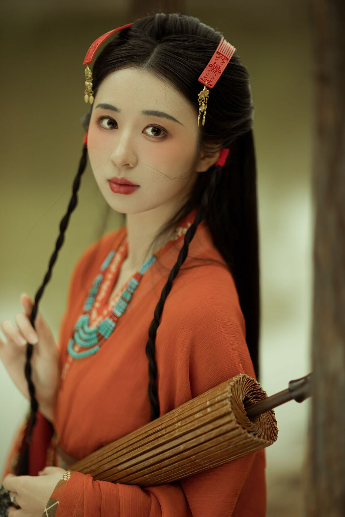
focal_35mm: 85
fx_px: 1222
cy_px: 258
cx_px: 172
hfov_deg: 16.1
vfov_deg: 23.9
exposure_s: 1/640
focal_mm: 85
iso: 100
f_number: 1.4
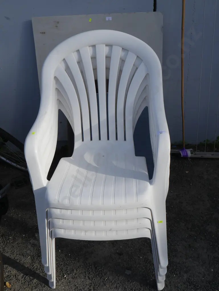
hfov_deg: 41.8
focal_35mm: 34
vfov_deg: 53.9
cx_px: 110
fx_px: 287
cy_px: 146
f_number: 8
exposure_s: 1/500
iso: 200
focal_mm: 17
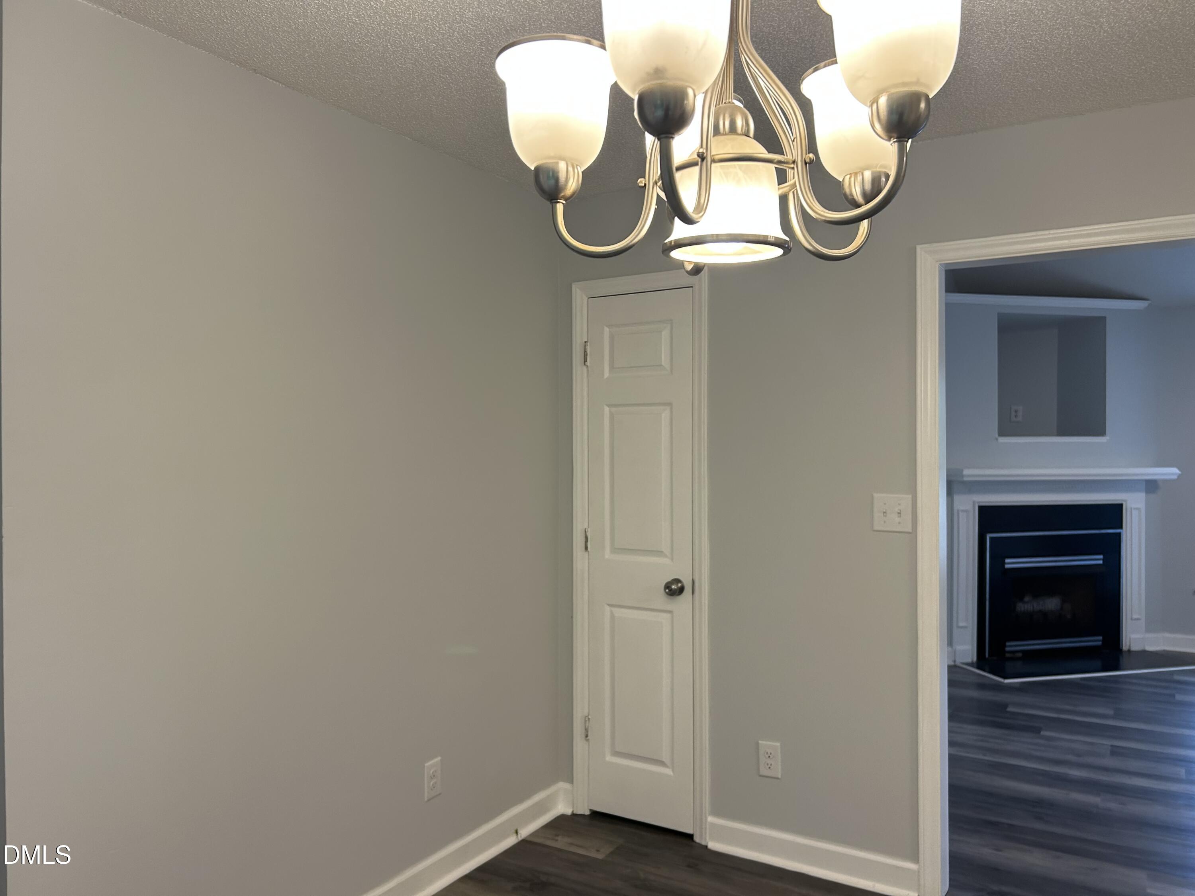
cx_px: 598
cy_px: 448
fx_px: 898
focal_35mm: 26
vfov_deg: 53.1
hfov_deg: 67.3
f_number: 1.5
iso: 125
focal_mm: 5.7
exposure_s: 1/120
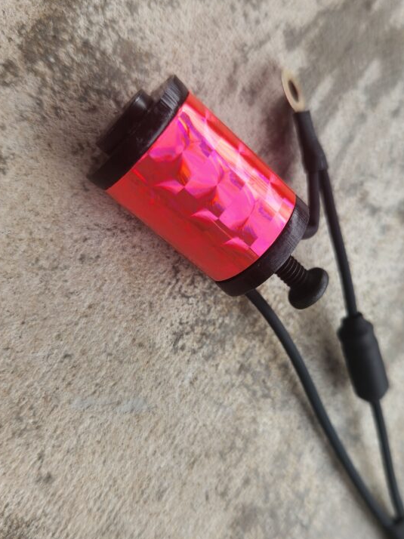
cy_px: 283
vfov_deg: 55.3
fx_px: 514
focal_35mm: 33
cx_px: 245
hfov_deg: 42.7
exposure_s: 1/296
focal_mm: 5.4
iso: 20
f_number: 1.8
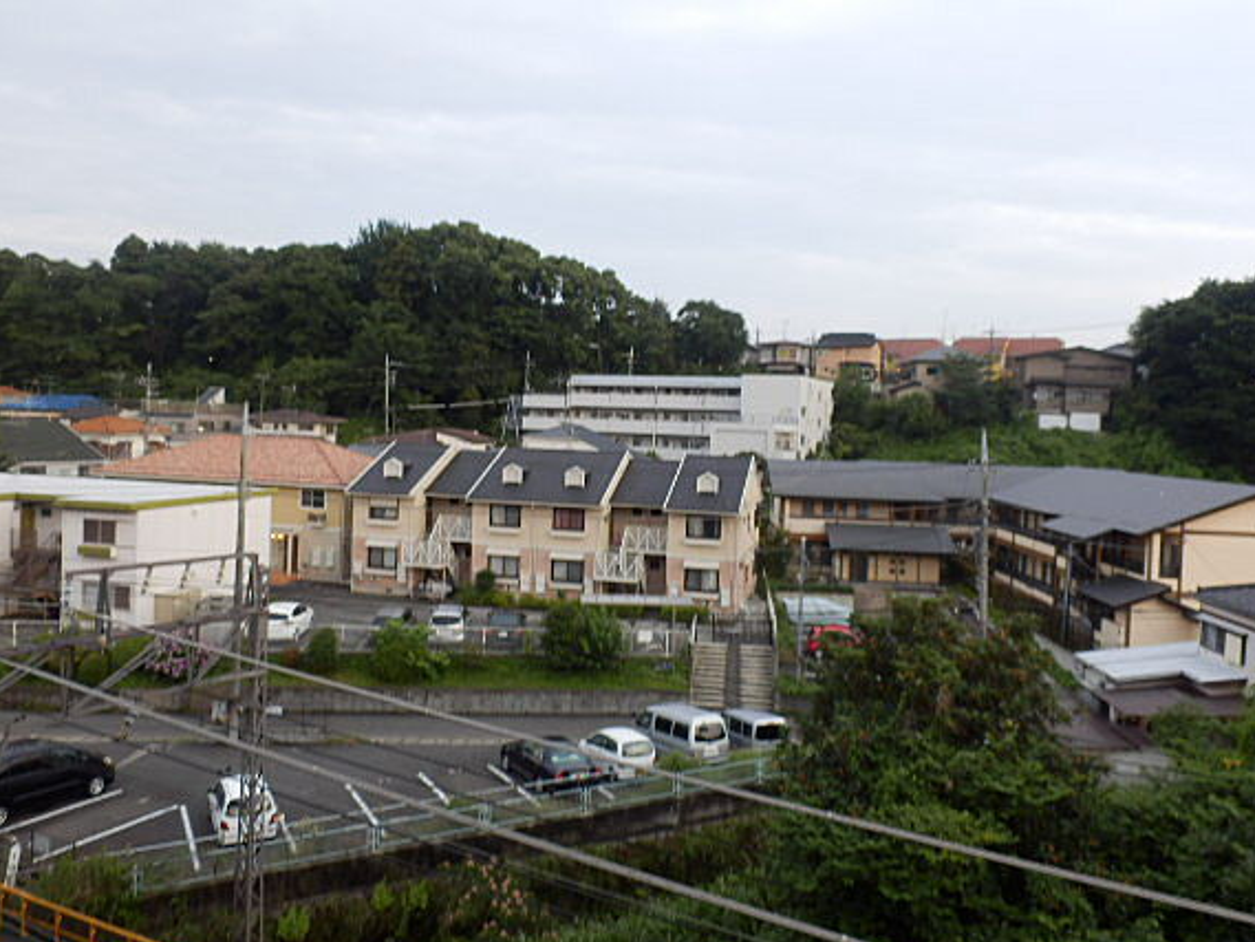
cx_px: 631
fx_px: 979
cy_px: 439
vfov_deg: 51.3
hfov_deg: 65.3
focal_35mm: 27
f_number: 3
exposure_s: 1/30
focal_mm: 4.2
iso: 80
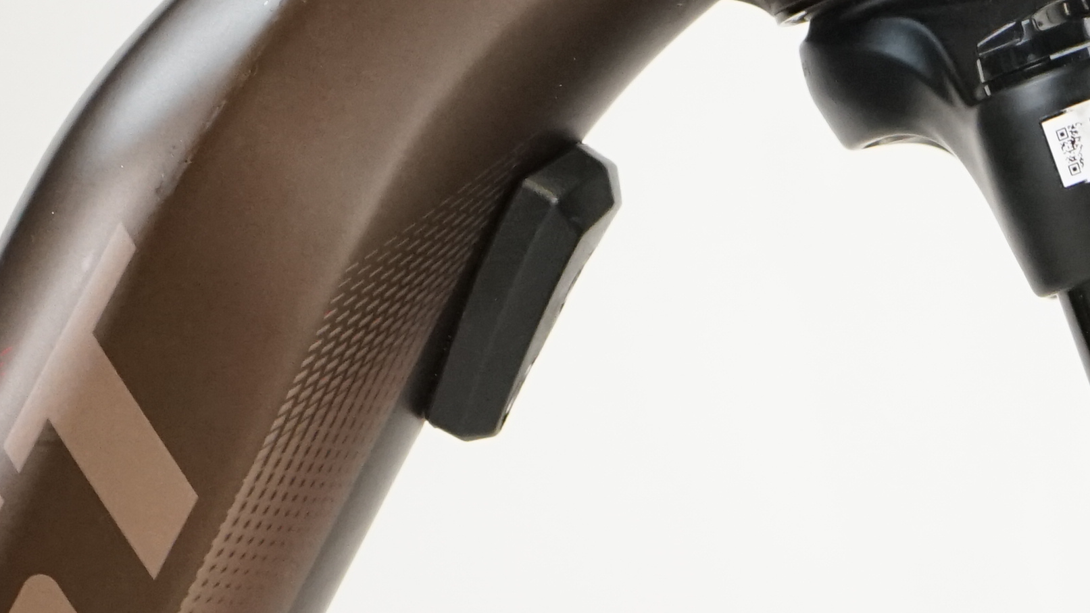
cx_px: 1529
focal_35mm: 187
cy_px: 1320
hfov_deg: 11.2
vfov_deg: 6.3
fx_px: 5404
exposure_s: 1/200
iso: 2500
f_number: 5.6
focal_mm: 48
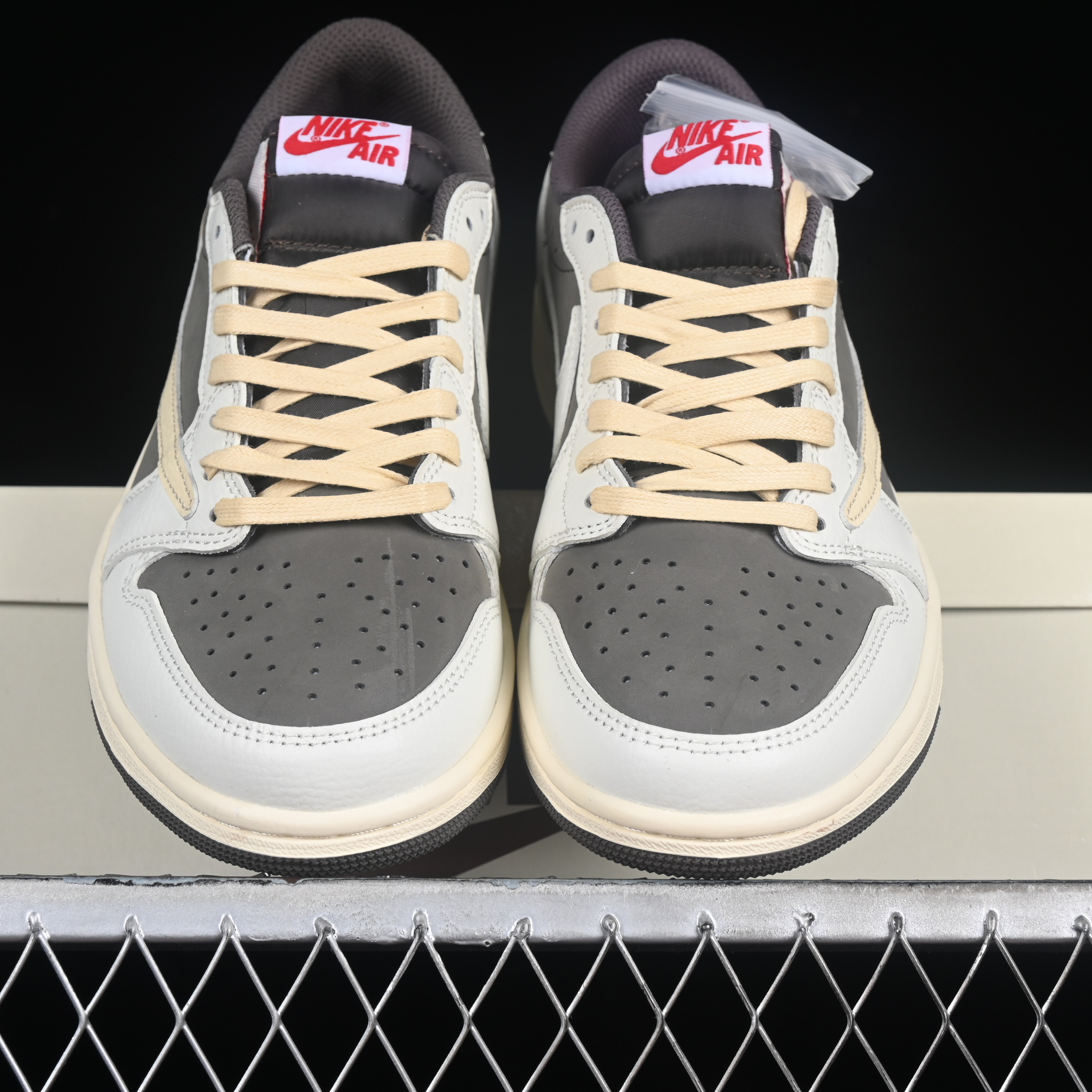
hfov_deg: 18.1
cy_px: 546
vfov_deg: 18.1
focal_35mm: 96
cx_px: 509
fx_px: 3426
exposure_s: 1/80
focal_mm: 50
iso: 160
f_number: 8
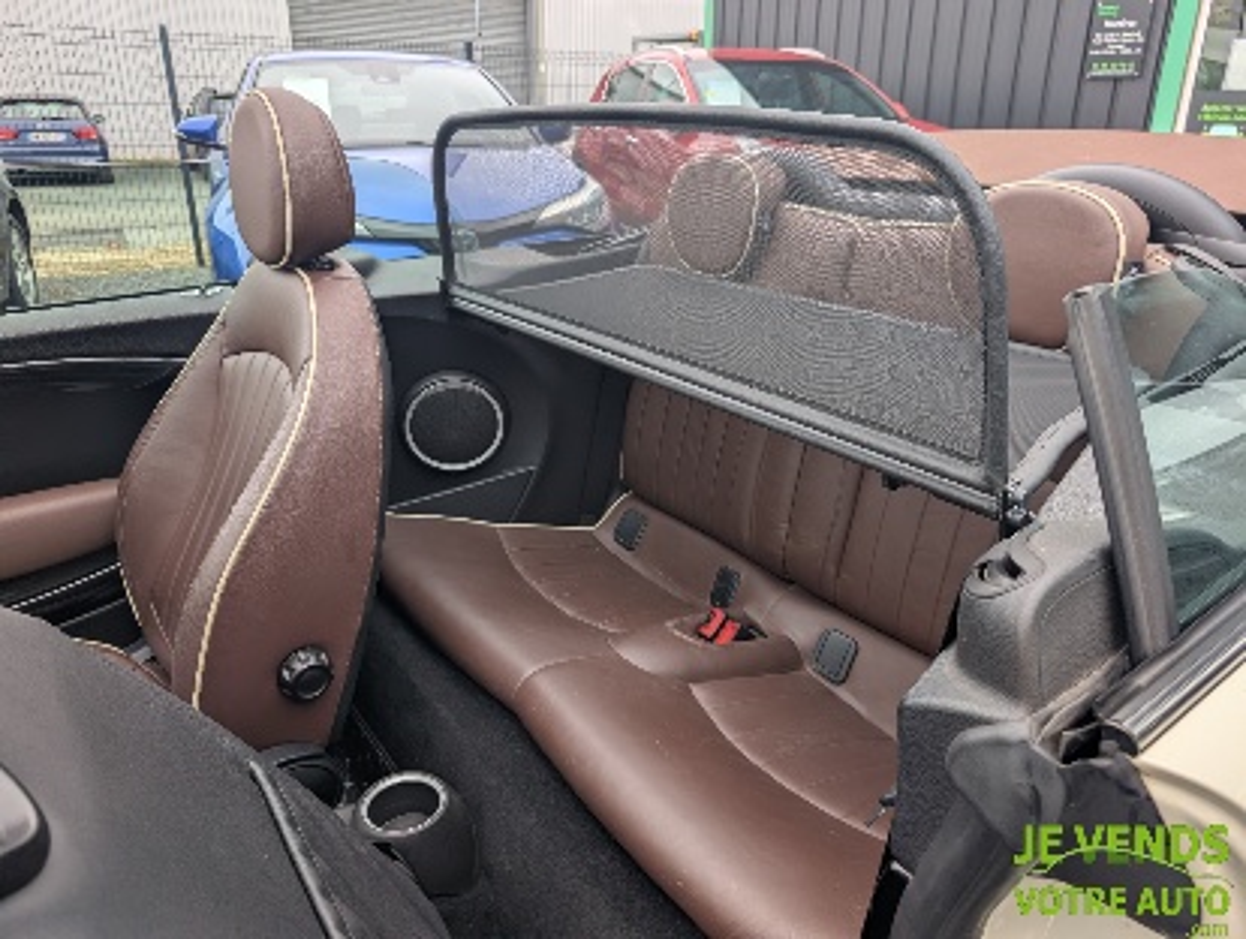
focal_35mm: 24
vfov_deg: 57.0
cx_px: 623
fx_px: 865
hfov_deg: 71.5
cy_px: 470
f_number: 1.68
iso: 18
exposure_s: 1/67.7
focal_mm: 6.9
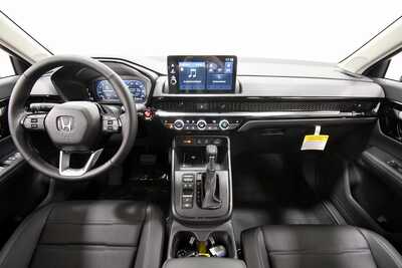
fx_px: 168
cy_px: 134
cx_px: 201
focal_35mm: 15
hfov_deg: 100.4
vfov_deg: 77.4
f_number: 4.5
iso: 3600
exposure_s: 1/60
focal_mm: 10
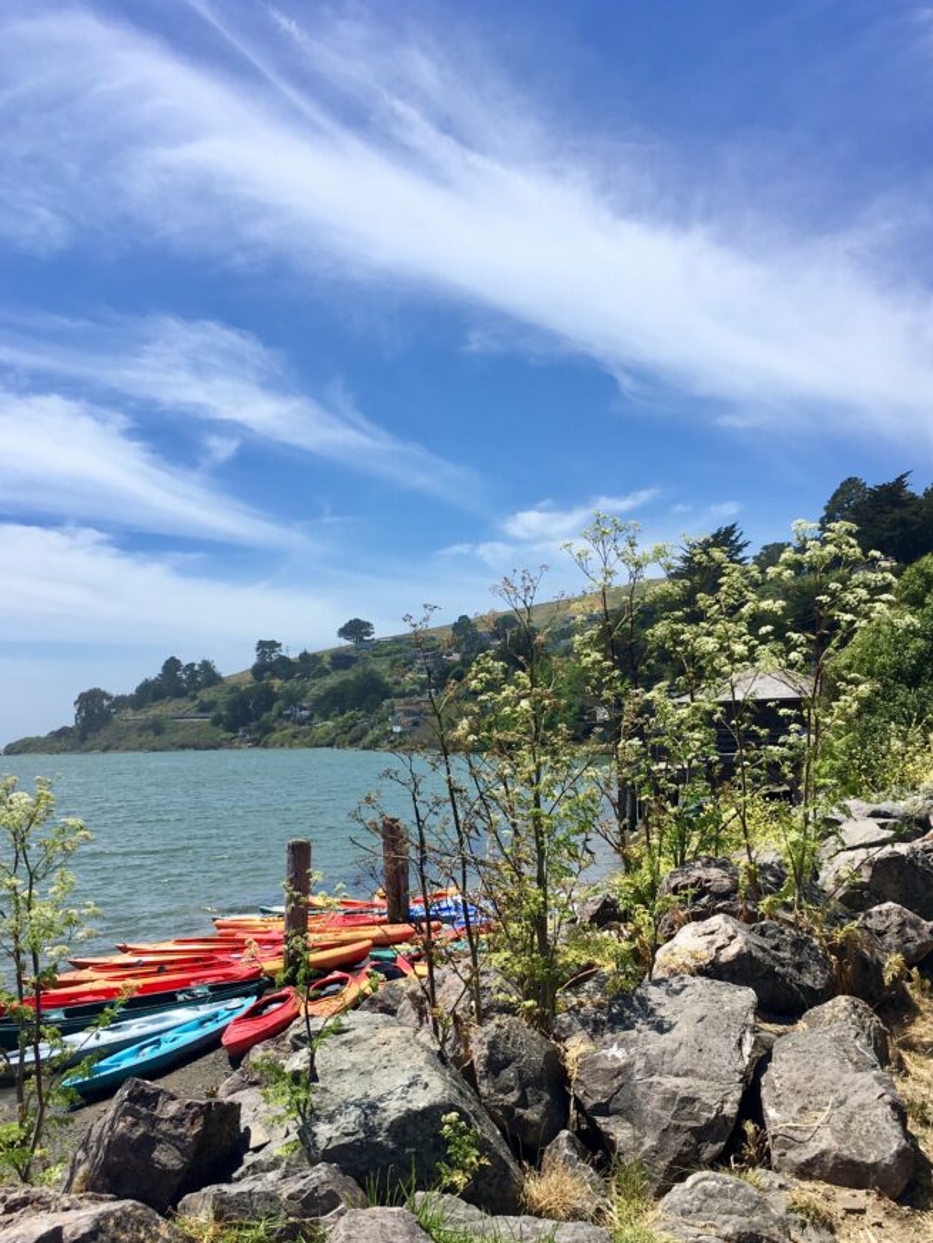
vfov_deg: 53.8
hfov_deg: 41.8
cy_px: 708
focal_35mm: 34
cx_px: 503
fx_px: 1222
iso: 25
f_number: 2.2
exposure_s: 1/1479
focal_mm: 4.15
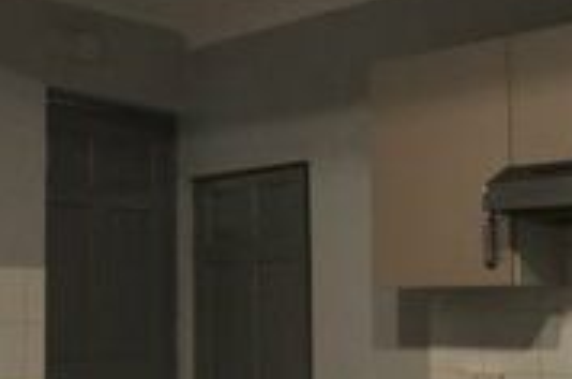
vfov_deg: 22.9
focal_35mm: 59
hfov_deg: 33.9
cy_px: 236
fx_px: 936
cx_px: 241
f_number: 4
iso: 1250
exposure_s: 1/40
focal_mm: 10
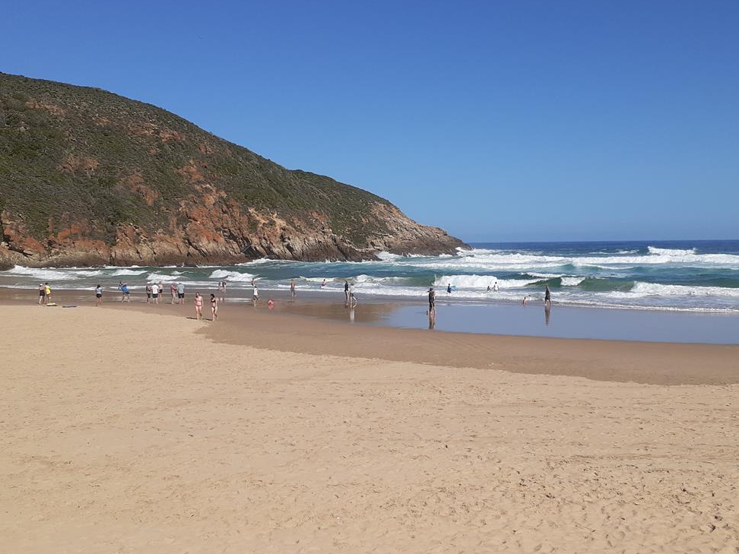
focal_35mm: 40
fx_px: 854
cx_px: 390
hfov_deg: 46.8
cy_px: 269
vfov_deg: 36.0
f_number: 1.9
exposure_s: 1/3067
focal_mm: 3.6
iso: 40
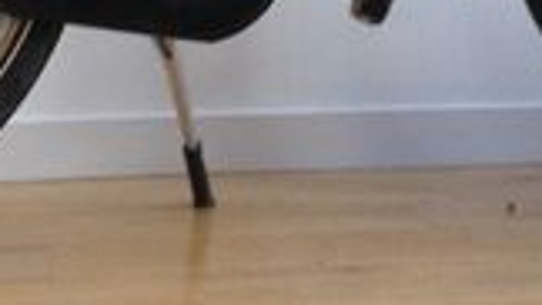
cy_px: -191
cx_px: 298
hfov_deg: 16.1
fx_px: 1911
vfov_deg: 8.8
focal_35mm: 133
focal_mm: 4.12
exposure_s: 1/20
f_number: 2.4
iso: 125
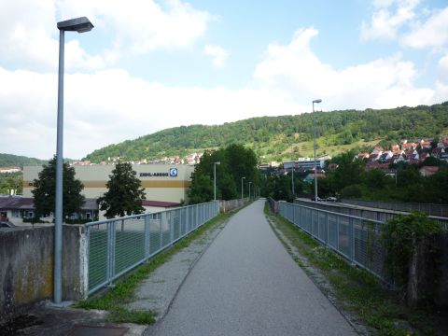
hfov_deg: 56.8
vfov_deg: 44.2
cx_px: 224
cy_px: 168
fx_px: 414
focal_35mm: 32
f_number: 4
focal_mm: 5.2
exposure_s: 1/320
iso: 100
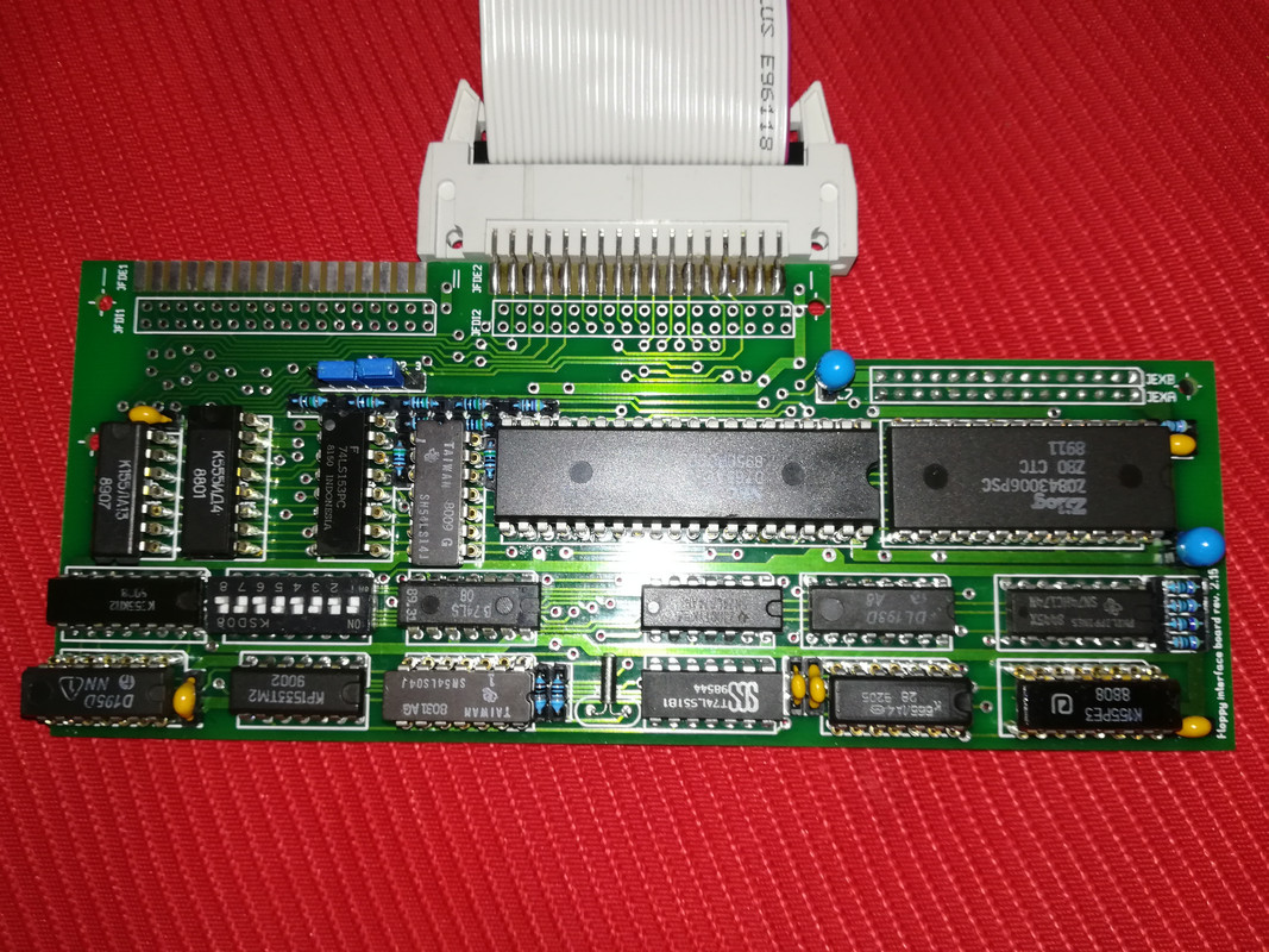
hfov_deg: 67.3
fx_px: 953
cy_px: 476
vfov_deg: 53.1
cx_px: 634
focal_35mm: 26
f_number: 2.2
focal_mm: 3.83
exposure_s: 1/33.3
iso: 160
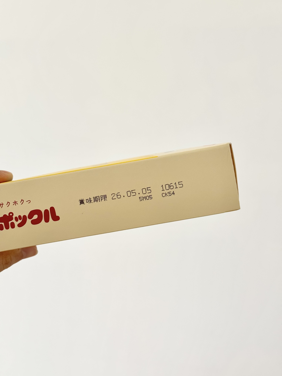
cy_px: 188
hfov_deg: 30.3
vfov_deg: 39.7
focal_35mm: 48
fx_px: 521
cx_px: 141
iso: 200
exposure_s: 1/60
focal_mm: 6.76
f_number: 1.78
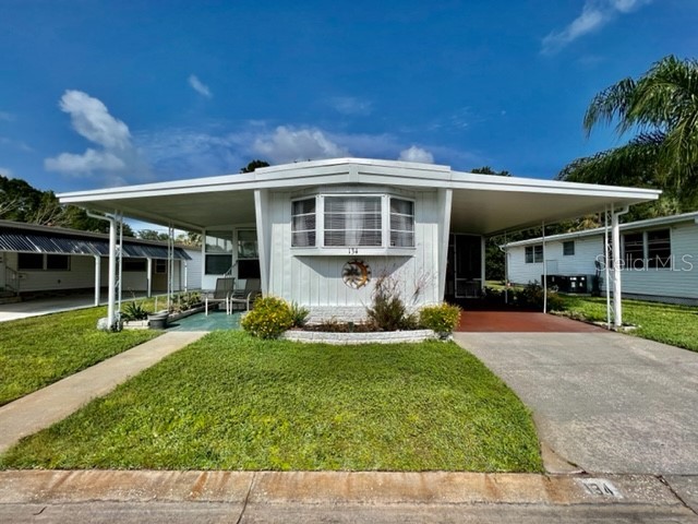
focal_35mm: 13
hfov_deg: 106.2
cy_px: 262
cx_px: 349
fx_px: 262
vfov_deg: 89.9
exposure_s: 1/4587
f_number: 1.8
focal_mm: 1.57
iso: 40
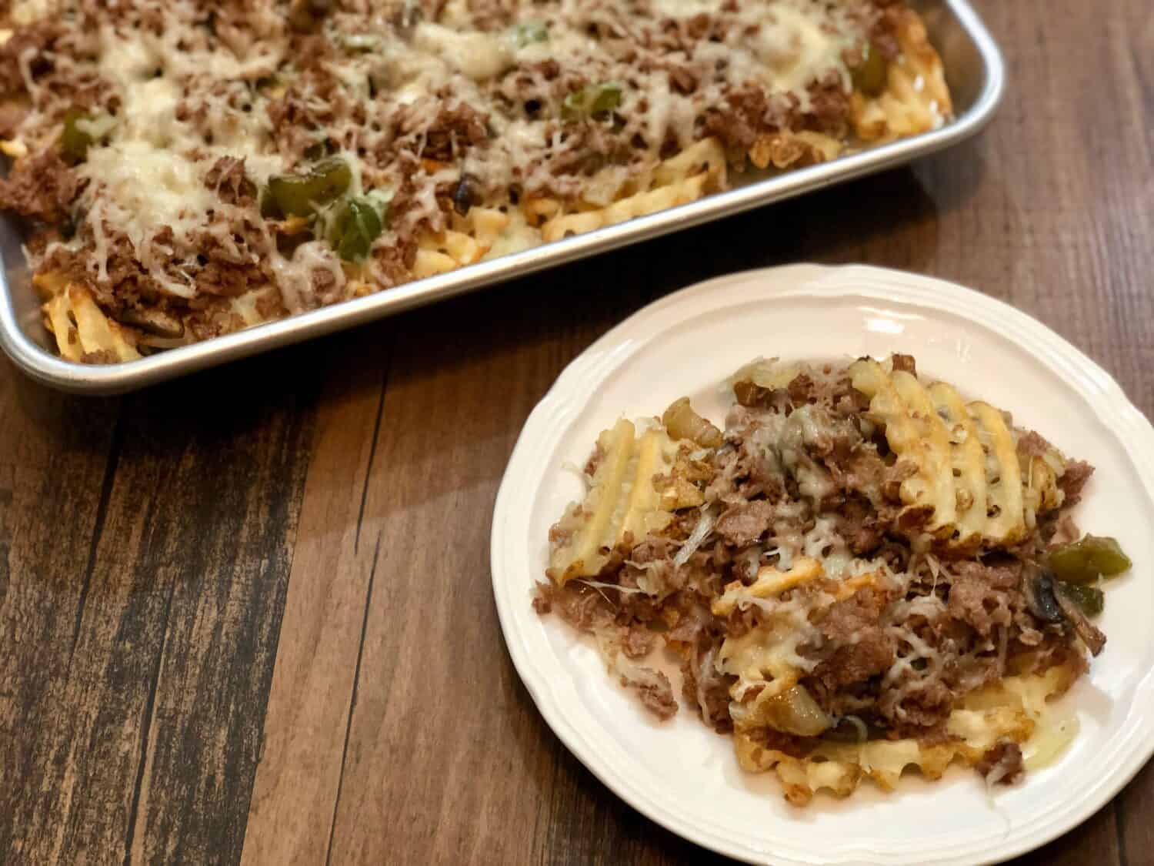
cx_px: 577
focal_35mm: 52
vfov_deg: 28.0
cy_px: 433
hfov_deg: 36.8
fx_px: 1734
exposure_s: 1/17
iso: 160
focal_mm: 6
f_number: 2.4
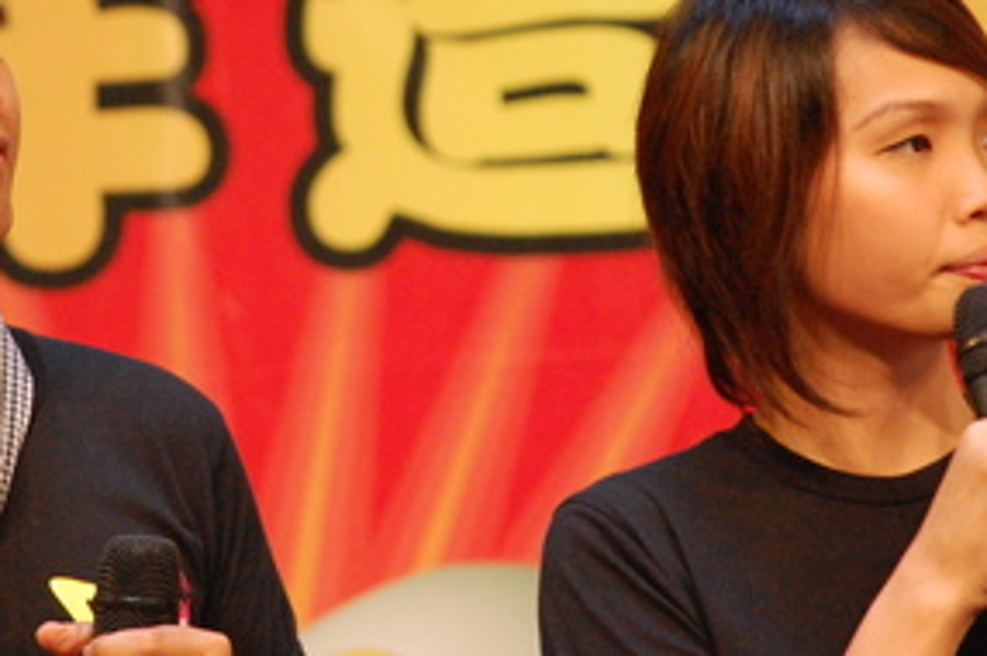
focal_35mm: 425
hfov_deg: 4.9
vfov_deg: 3.2
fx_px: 11640
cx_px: 314
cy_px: 140
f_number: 5
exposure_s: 1/100
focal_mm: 135
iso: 1600
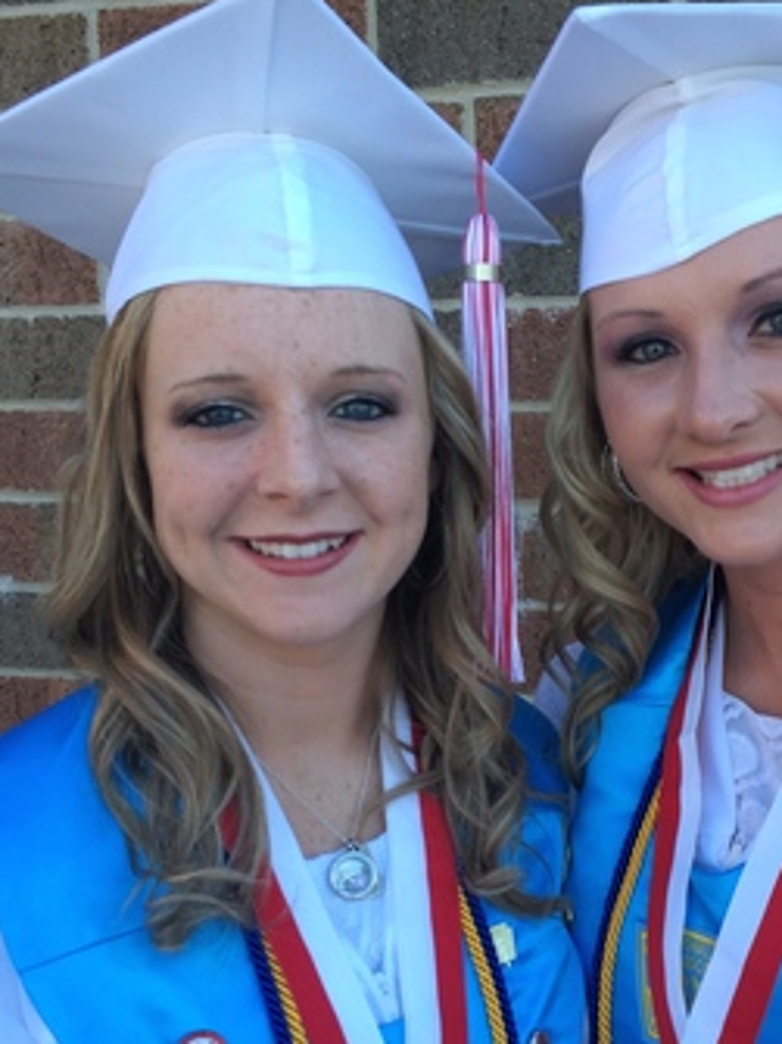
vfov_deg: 43.5
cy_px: 658
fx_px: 1296
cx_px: 505
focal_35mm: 43
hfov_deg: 33.4
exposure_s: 1/255
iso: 32
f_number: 2.2
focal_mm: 4.12
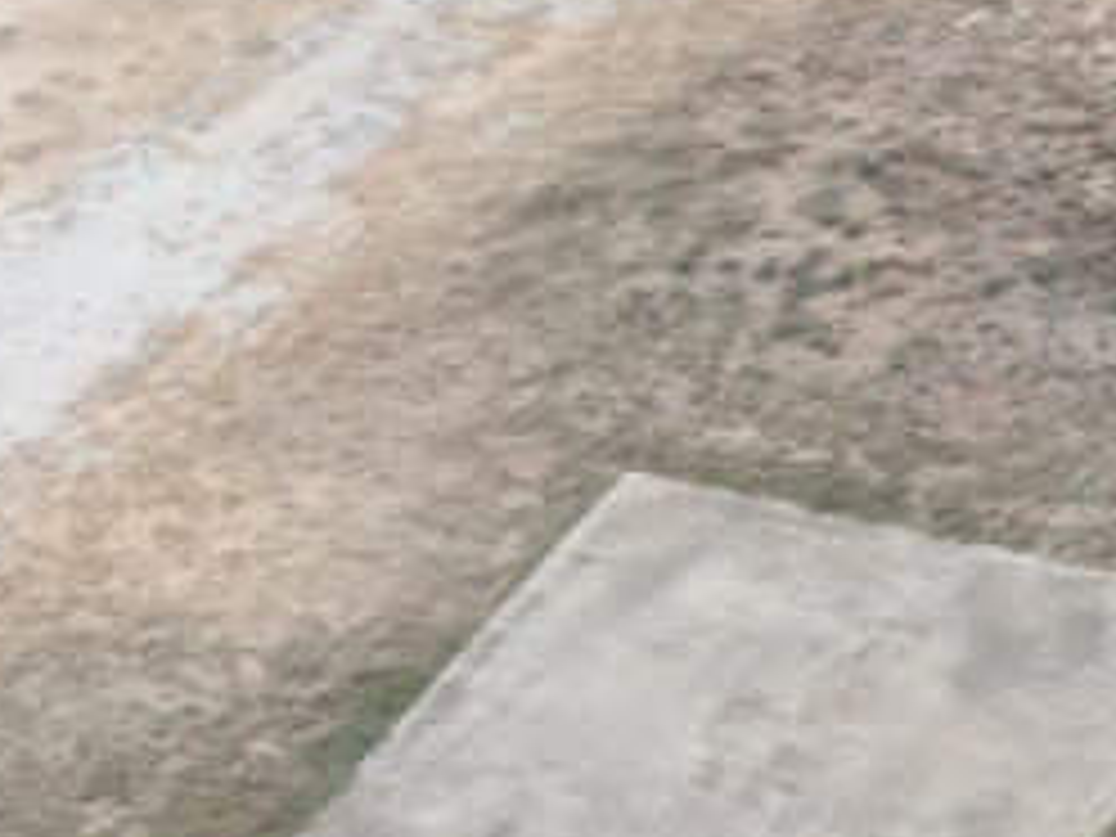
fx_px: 7866
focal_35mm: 244
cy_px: 346
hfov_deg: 7.7
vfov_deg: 6.1
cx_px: 2344
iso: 100
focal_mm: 7.23
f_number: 3.5
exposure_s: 1/320
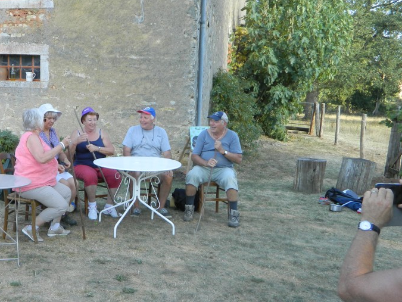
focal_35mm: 47
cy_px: 159
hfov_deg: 39.5
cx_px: 108
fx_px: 546
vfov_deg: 30.9
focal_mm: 5.6
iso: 80
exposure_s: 1/125
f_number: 3.2
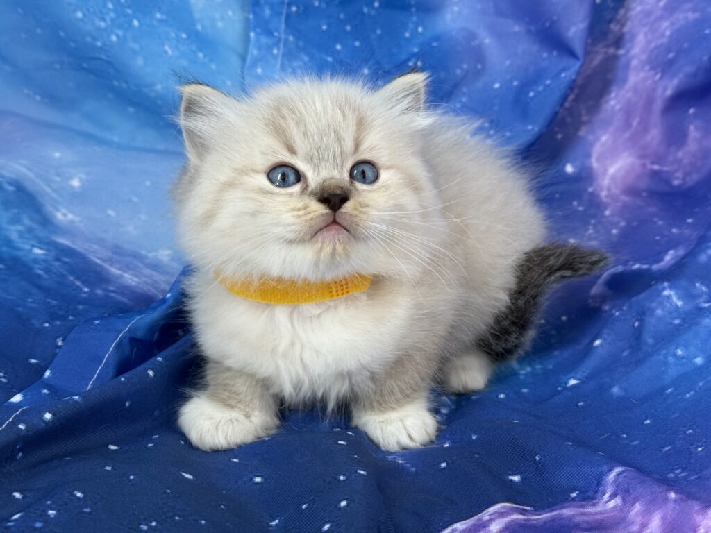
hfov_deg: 39.7
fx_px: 986
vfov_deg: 30.3
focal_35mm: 48
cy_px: 266
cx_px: 356
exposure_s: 1/60
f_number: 1.78
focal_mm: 6.76
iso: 125
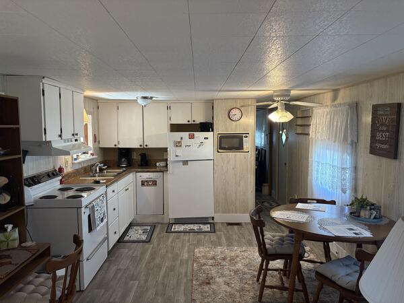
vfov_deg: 53.1
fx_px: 303
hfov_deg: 67.3
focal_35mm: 26
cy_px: 152
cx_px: 202
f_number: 1.6
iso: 160
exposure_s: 1/60
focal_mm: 5.96
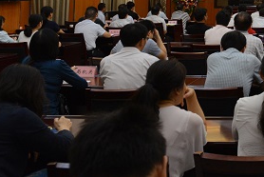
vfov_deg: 18.3
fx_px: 507
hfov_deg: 24.7
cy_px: -59
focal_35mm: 69
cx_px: 360
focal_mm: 24
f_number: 6.3
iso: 2500
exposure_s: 1/160
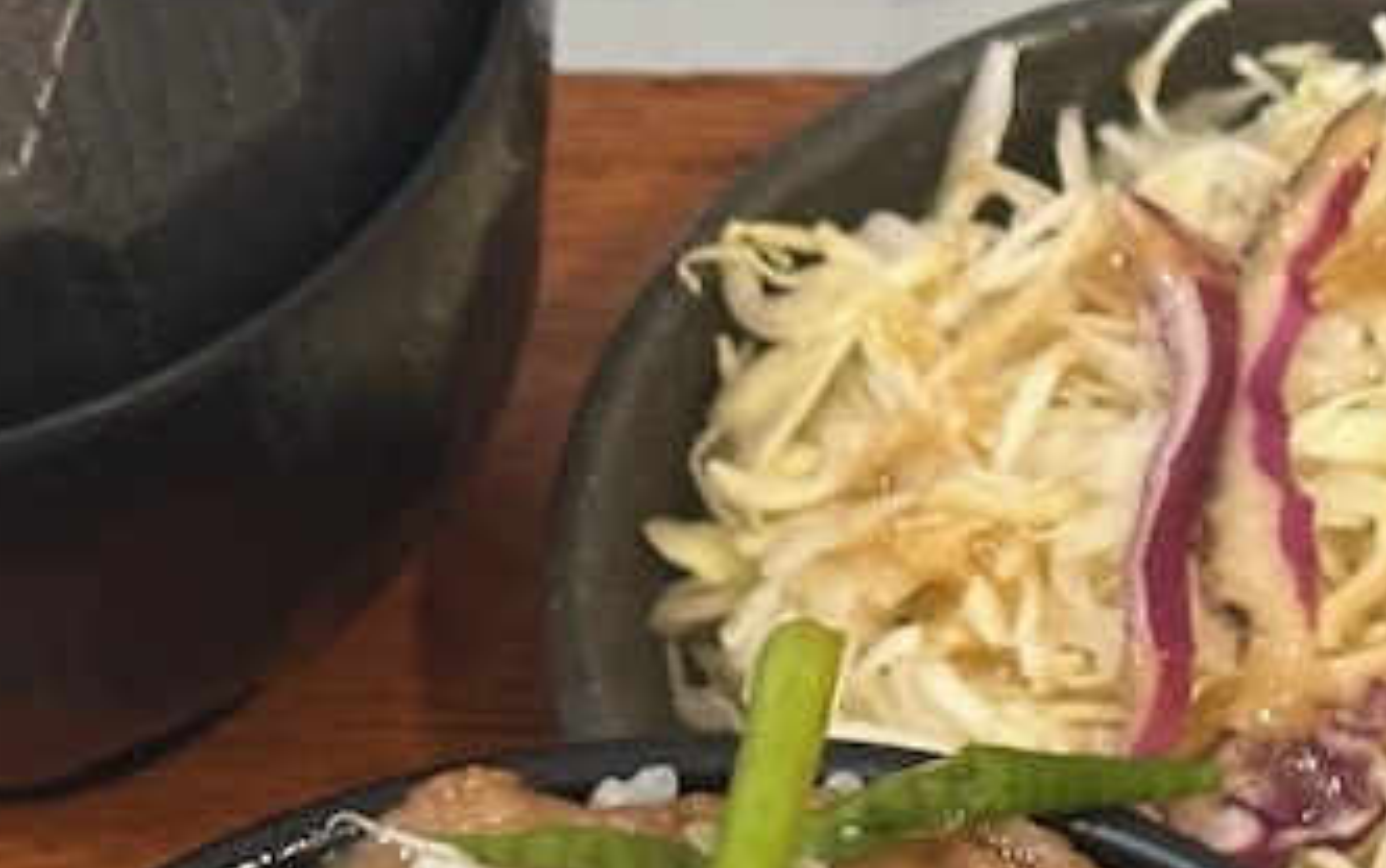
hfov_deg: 10.4
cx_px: 1837
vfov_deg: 6.6
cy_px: 1177
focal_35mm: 196
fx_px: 7409
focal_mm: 6.9
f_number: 1.8
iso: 320
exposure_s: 1/40
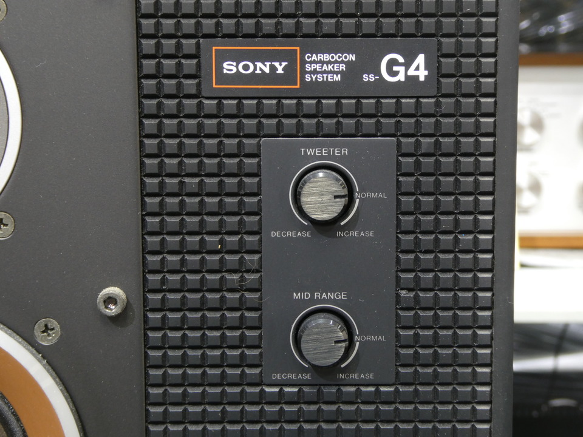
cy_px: 218
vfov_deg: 19.9
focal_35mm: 74
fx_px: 1246
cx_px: 292
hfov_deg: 26.3
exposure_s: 1/1.6
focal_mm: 13.2
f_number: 4.6
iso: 200
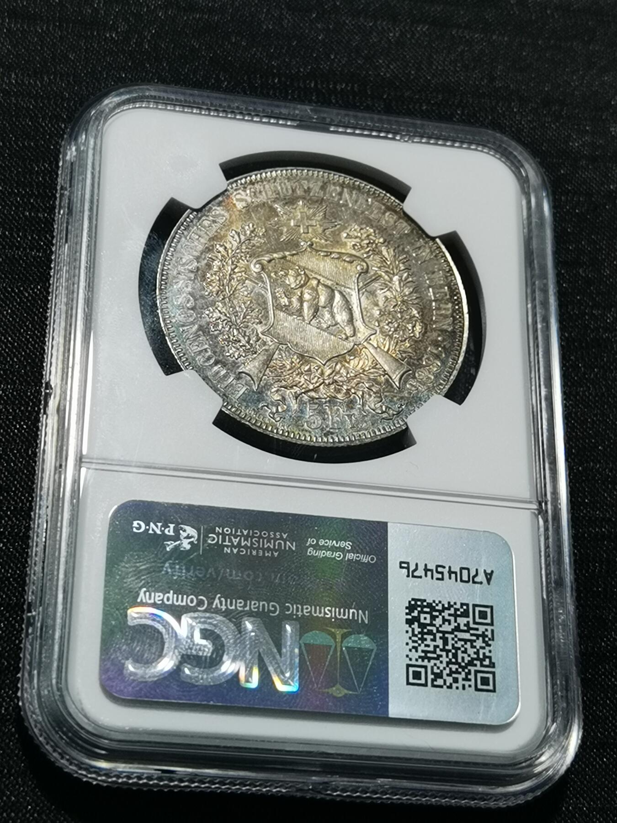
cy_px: 412
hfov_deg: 20.7
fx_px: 1687
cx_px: 308
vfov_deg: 27.4
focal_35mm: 71
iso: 64
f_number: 1.9
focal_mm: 6.67
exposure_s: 1/100
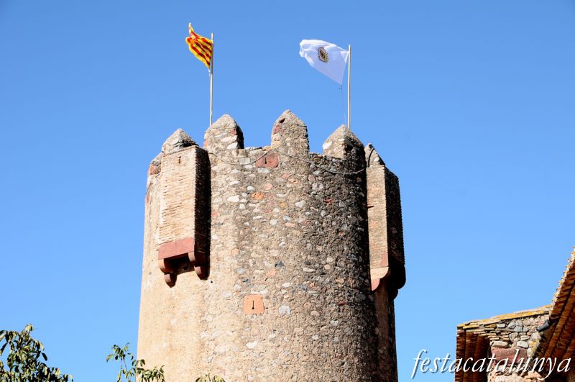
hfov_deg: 22.7
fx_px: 1435
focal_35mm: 90
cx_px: 288
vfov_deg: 15.1
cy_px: 191
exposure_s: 1/320
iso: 200
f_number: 9
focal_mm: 60
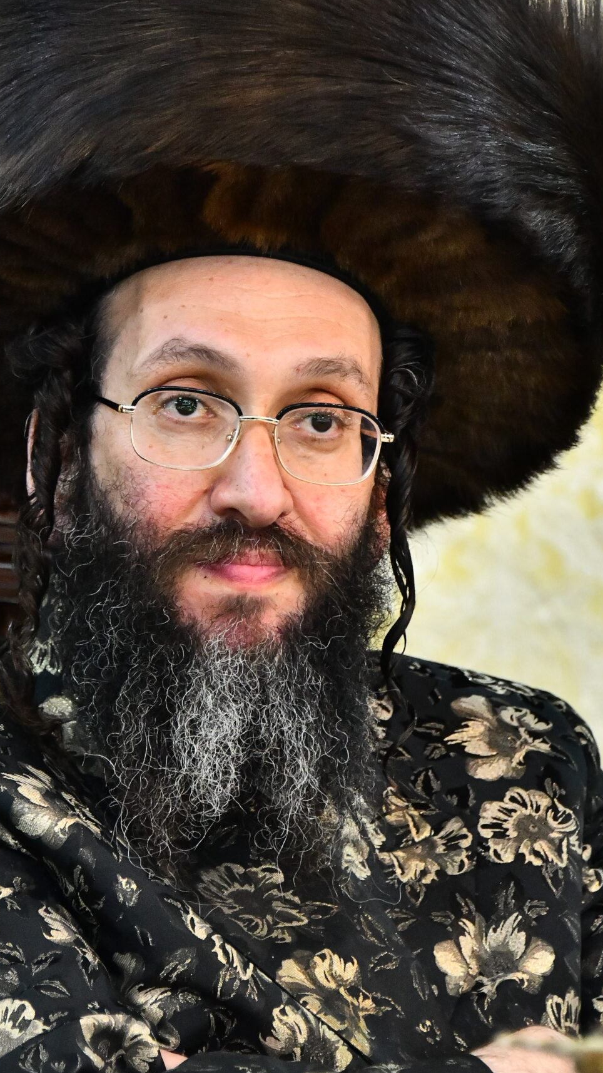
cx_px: 214
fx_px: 8898
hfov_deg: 3.9
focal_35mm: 313
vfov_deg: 6.9
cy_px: 475
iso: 6400
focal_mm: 200
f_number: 5.6
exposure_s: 1/160
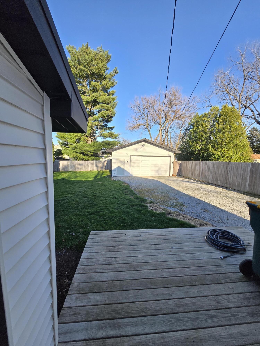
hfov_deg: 89.9
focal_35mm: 13
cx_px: 130
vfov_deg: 106.2
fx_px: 130
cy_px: 173
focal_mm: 1.7
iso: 25
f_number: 2.2
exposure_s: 1/507
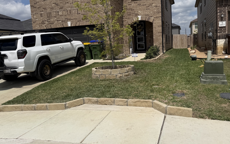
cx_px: 128
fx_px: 194
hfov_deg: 61.1
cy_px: 70
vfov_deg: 40.6
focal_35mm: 31
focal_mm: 6.76
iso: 80
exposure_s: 1/14286
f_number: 1.78
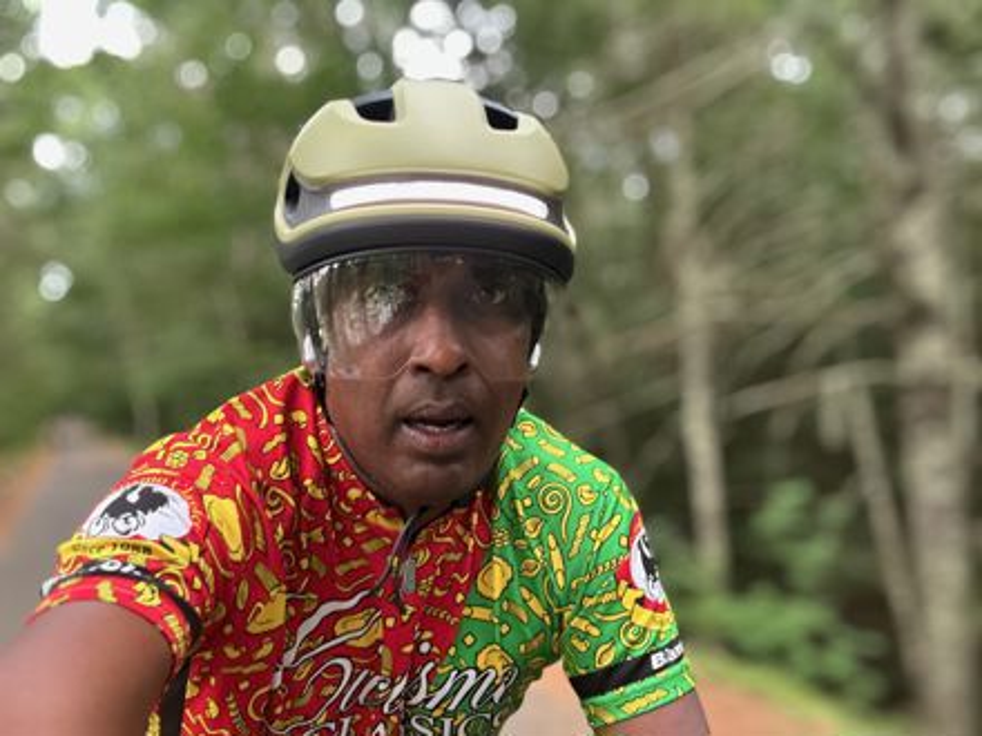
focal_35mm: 30
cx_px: 491
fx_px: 851
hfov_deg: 60.0
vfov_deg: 46.8
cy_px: 368
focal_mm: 2.69
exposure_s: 1/46
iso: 320
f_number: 1.9
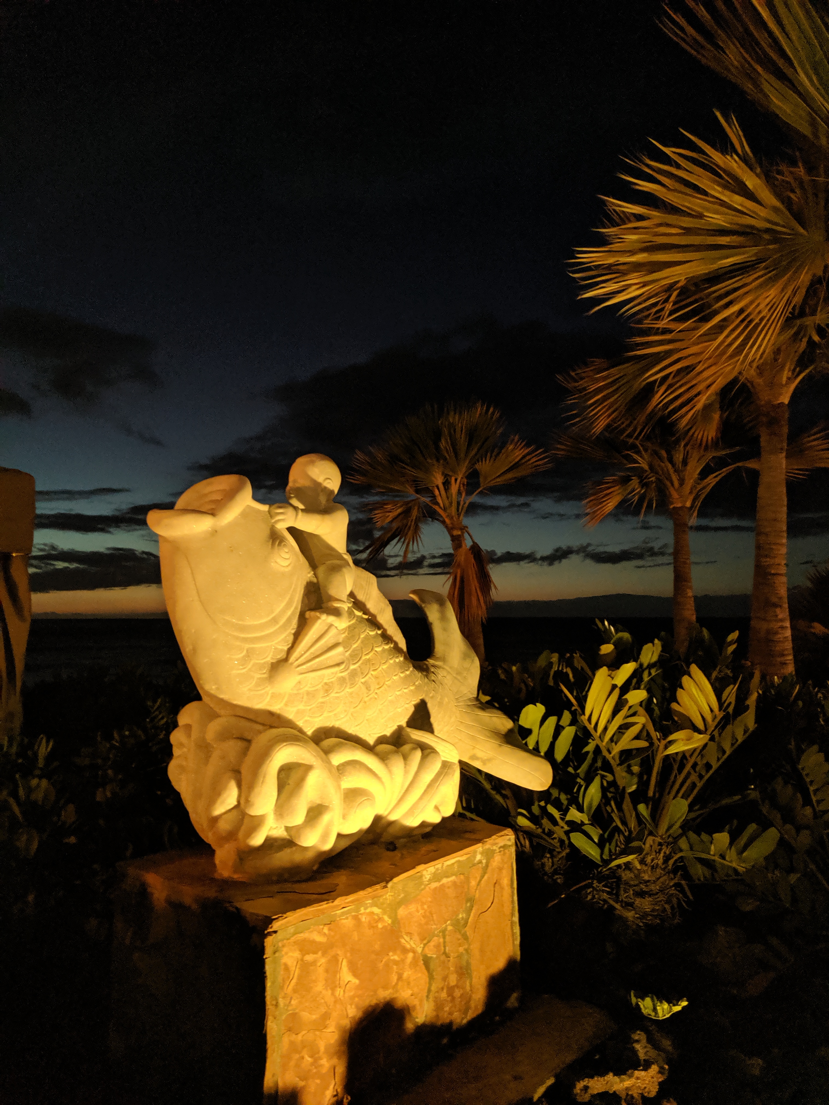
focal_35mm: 26
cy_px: 552
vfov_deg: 67.3
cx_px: 414
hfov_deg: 53.1
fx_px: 830
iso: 954
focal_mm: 4.67
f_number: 2
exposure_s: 1/17.1
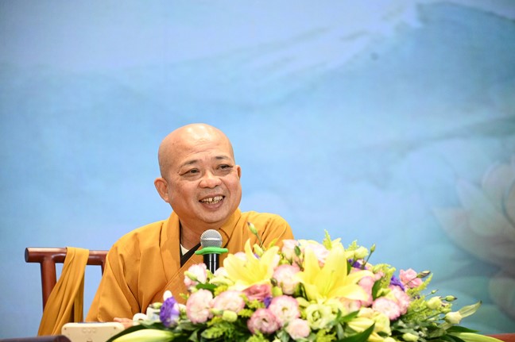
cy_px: 171
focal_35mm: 120
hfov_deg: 17.1
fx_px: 1715
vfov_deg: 11.4
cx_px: 258
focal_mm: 120
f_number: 4
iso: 8000
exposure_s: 1/250
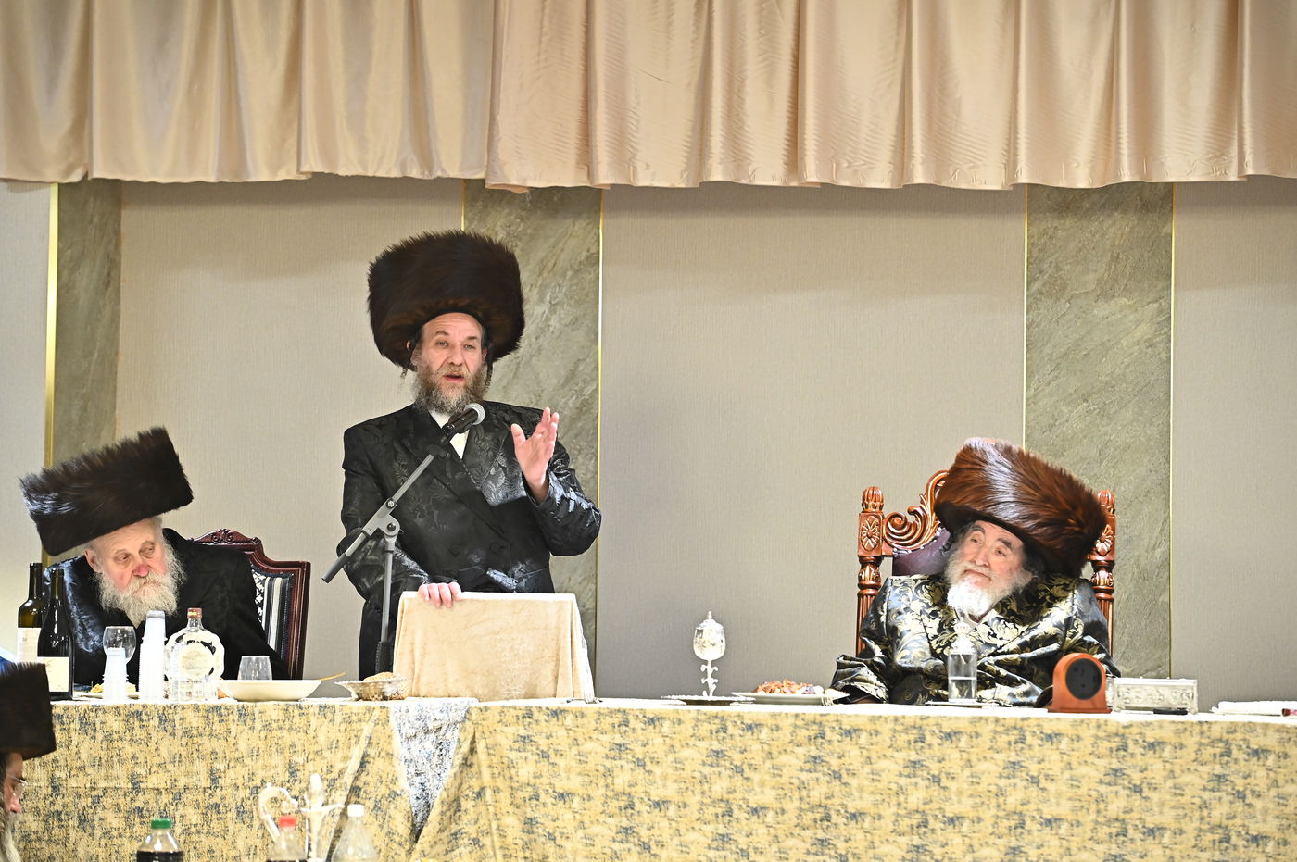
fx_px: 4860
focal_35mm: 135
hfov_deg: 15.2
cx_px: 648
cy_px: 431
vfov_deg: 10.1
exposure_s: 1/200
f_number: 5
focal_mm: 135
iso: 3200
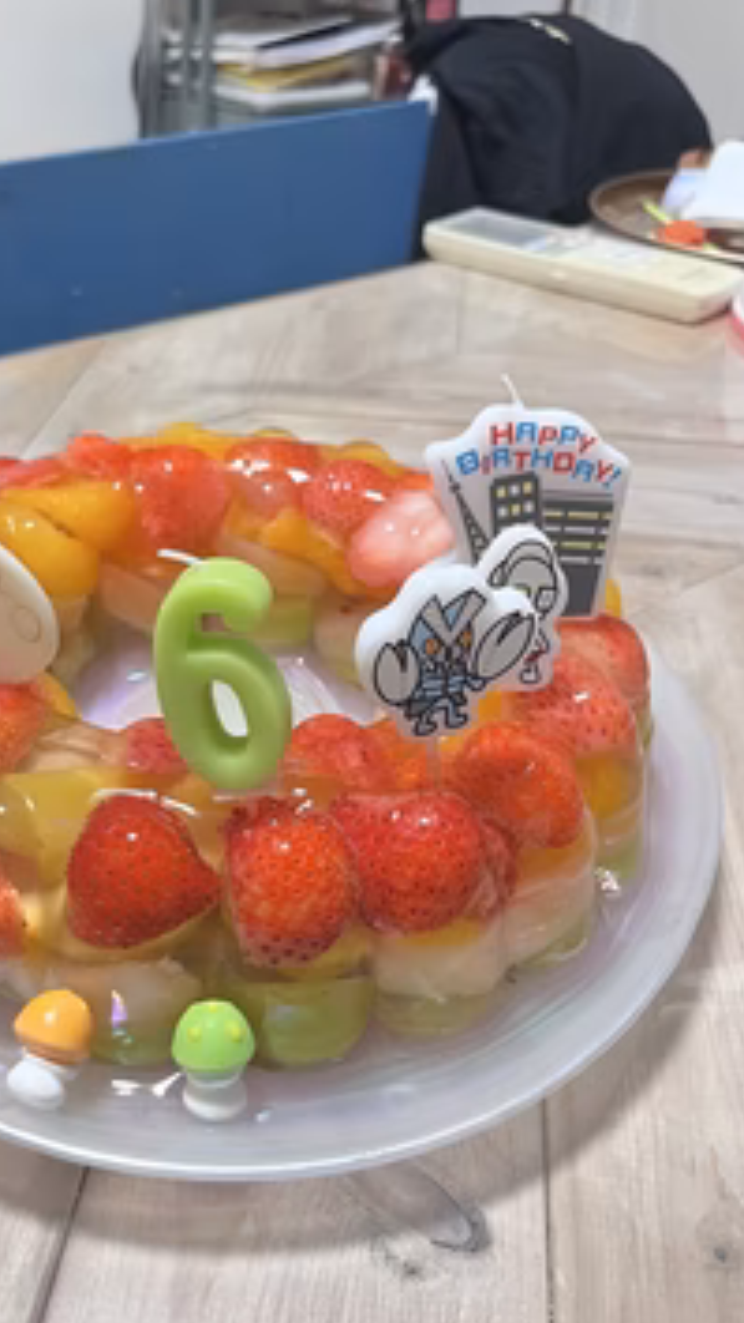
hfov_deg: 36.0
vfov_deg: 61.0
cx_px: 209
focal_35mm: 32
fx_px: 1123
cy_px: 669
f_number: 1.6
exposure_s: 1/50
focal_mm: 5.1
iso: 320
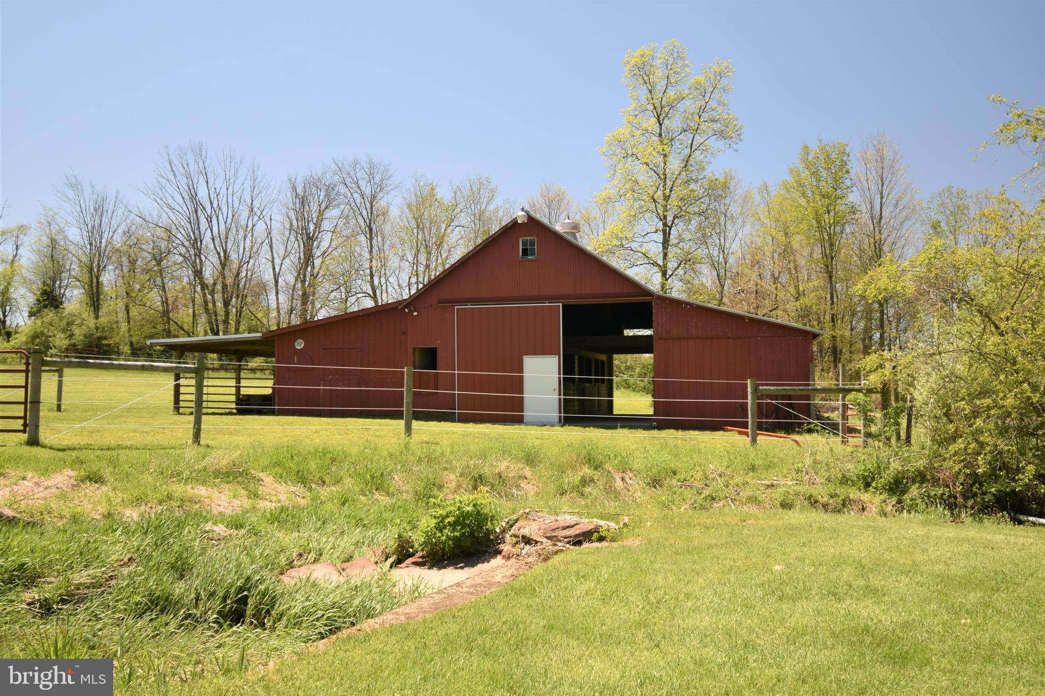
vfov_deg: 43.6
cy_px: 348
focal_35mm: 30
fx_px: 871
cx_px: 522
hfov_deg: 61.9
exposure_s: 1/100
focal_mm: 20
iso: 100
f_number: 5.6
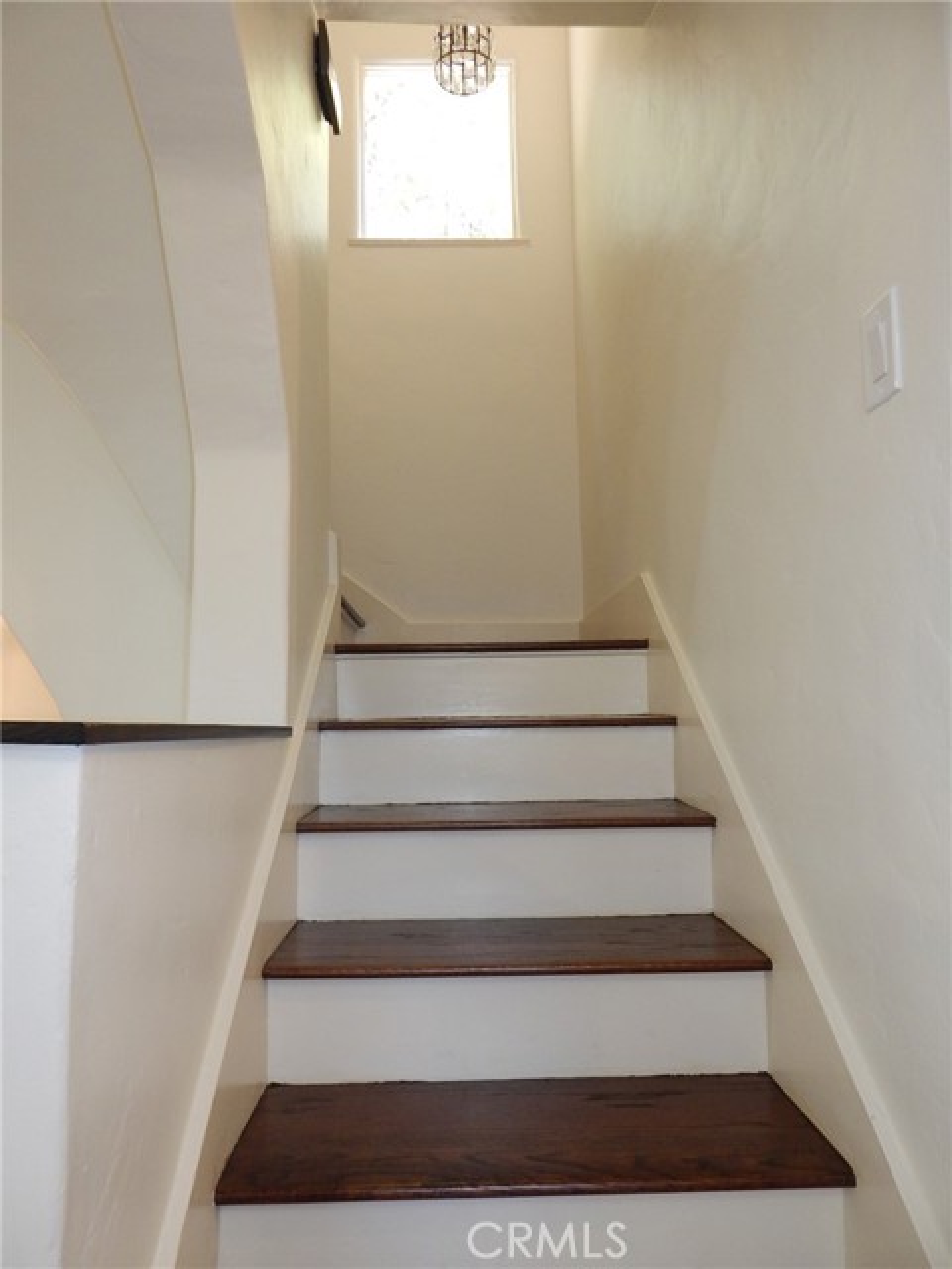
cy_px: 634
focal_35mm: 22
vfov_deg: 76.4
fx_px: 807
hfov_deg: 61.1
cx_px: 476
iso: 200
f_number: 3
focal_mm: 4
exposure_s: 1/30
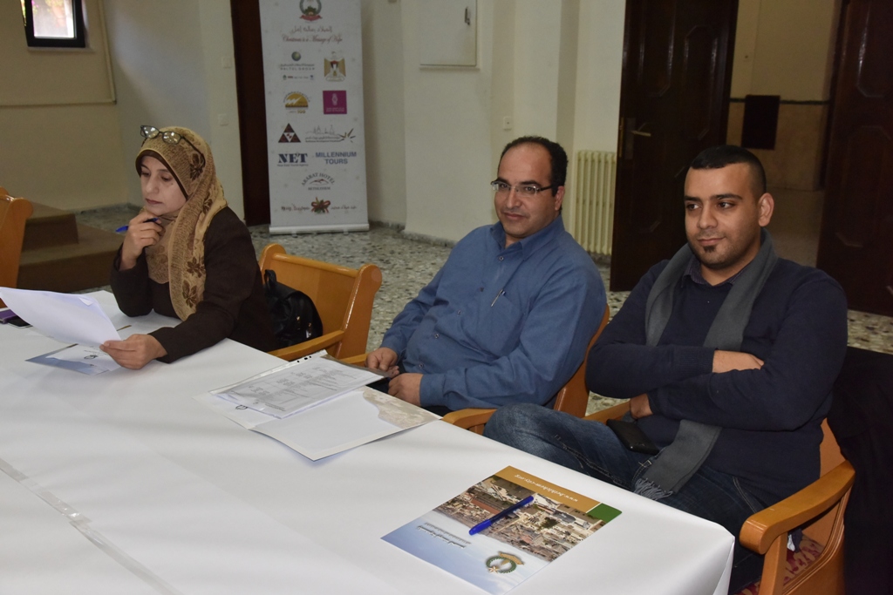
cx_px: 446
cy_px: 298
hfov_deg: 54.4
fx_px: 868
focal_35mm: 35
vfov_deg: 37.9
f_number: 9
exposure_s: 1/250
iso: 2500
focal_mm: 35
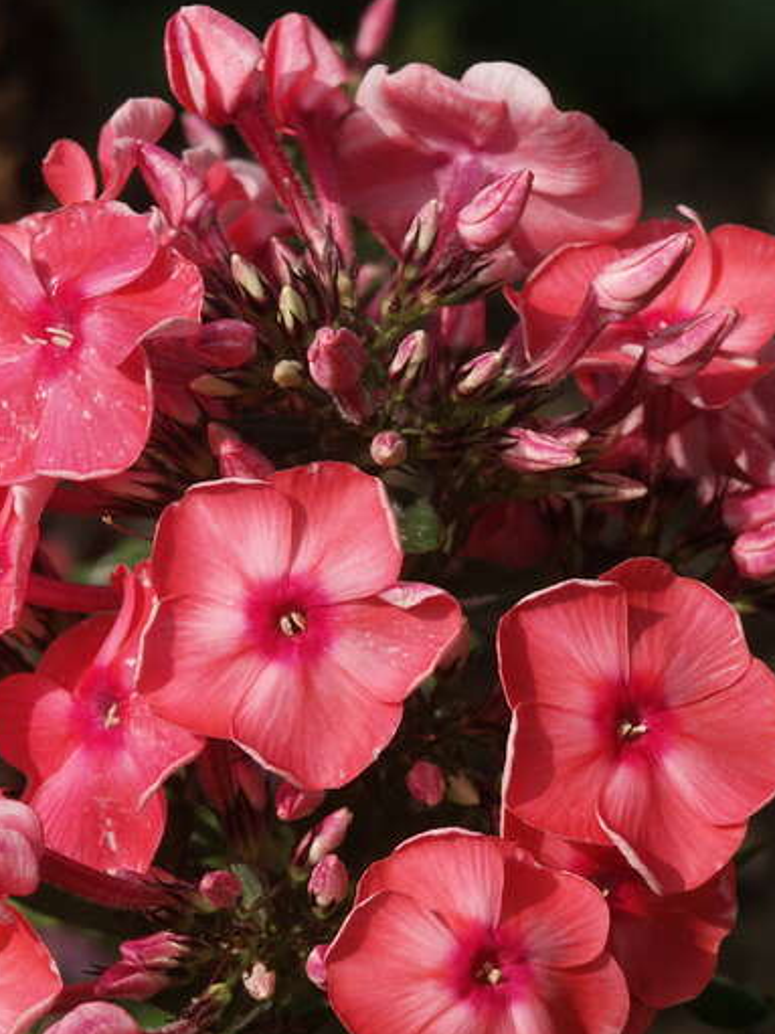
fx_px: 7794
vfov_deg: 7.6
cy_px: 649
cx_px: 328
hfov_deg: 5.7
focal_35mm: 261
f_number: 5.6
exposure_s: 1/1000
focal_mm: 50.69
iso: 100
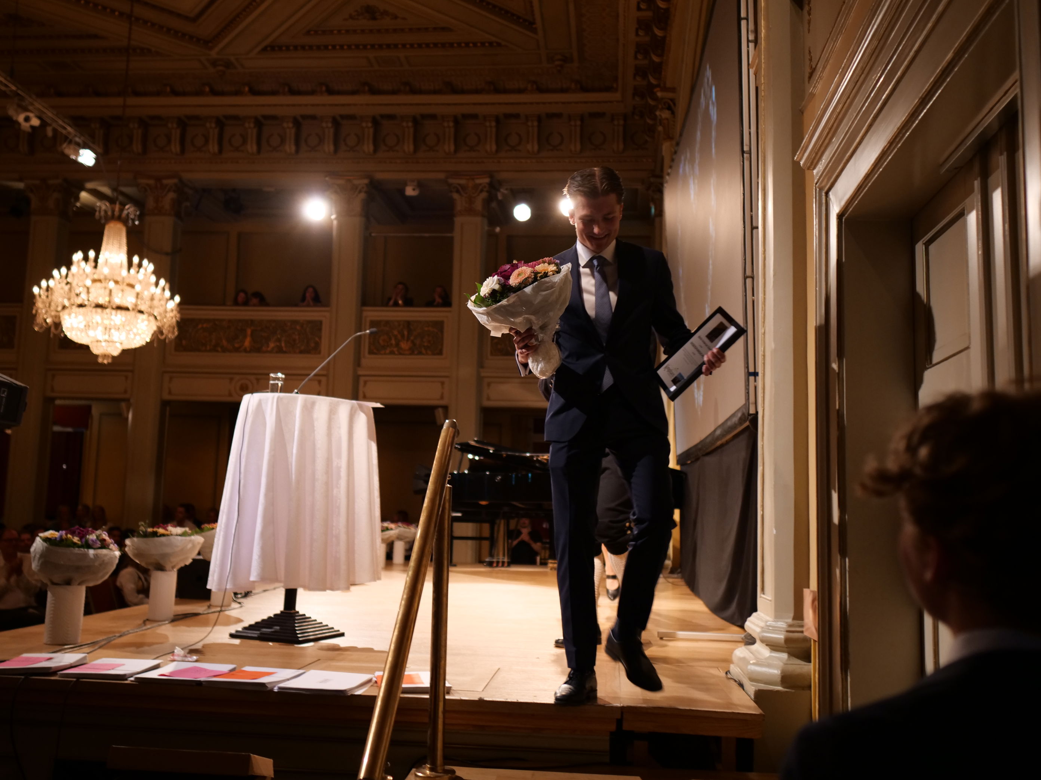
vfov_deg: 44.2
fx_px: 962
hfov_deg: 56.8
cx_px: 520
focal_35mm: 32
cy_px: 390
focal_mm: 16
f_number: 1.4
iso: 640
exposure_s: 1/60
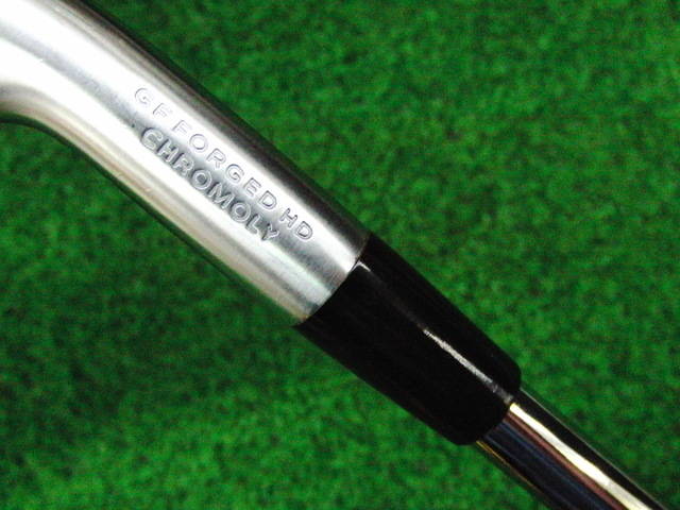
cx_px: 340
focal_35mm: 37
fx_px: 727
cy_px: 255
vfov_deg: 38.7
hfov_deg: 50.1
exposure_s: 1/400
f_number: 3.6
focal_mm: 6.42
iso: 3200
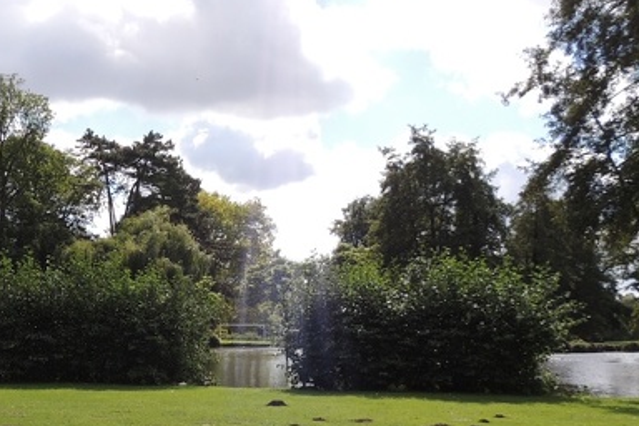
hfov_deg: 37.1
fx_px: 923
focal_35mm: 52
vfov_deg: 25.9
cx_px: 143
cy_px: 263
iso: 100
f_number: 3
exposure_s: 1/1250
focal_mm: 4.3
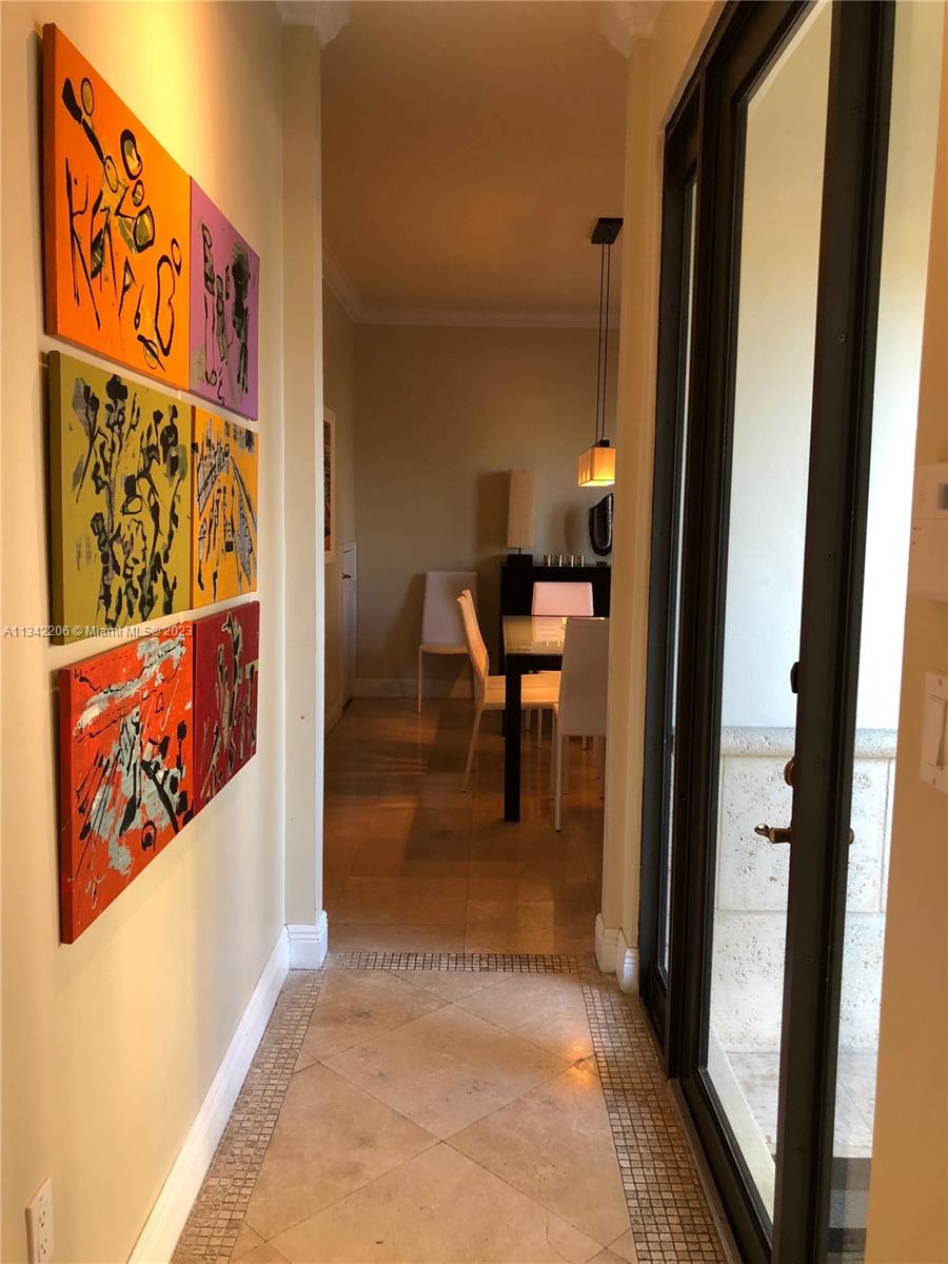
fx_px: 1059
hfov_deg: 48.2
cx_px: 474
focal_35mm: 29
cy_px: 632
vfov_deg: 61.7
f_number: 1.8
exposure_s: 1/17
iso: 40
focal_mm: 3.99
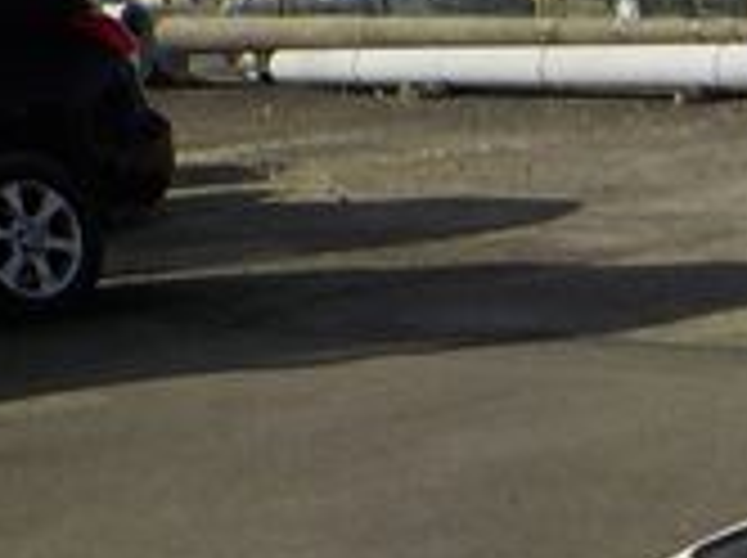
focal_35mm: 116
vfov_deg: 11.8
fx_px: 2500
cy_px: 1008
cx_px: 1323
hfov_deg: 14.9
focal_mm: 4.1
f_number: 6.6
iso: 125
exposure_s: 1/640
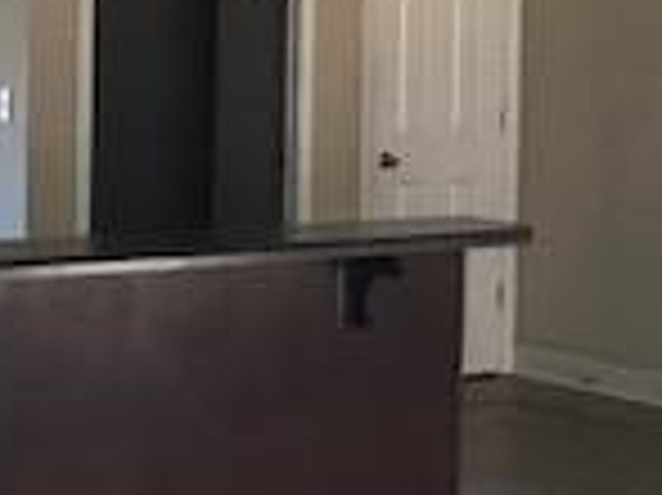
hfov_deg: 14.9
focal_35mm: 122
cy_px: 112
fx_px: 2331
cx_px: 1022
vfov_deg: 12.1
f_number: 1.8
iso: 80
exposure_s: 1/15
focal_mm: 3.99
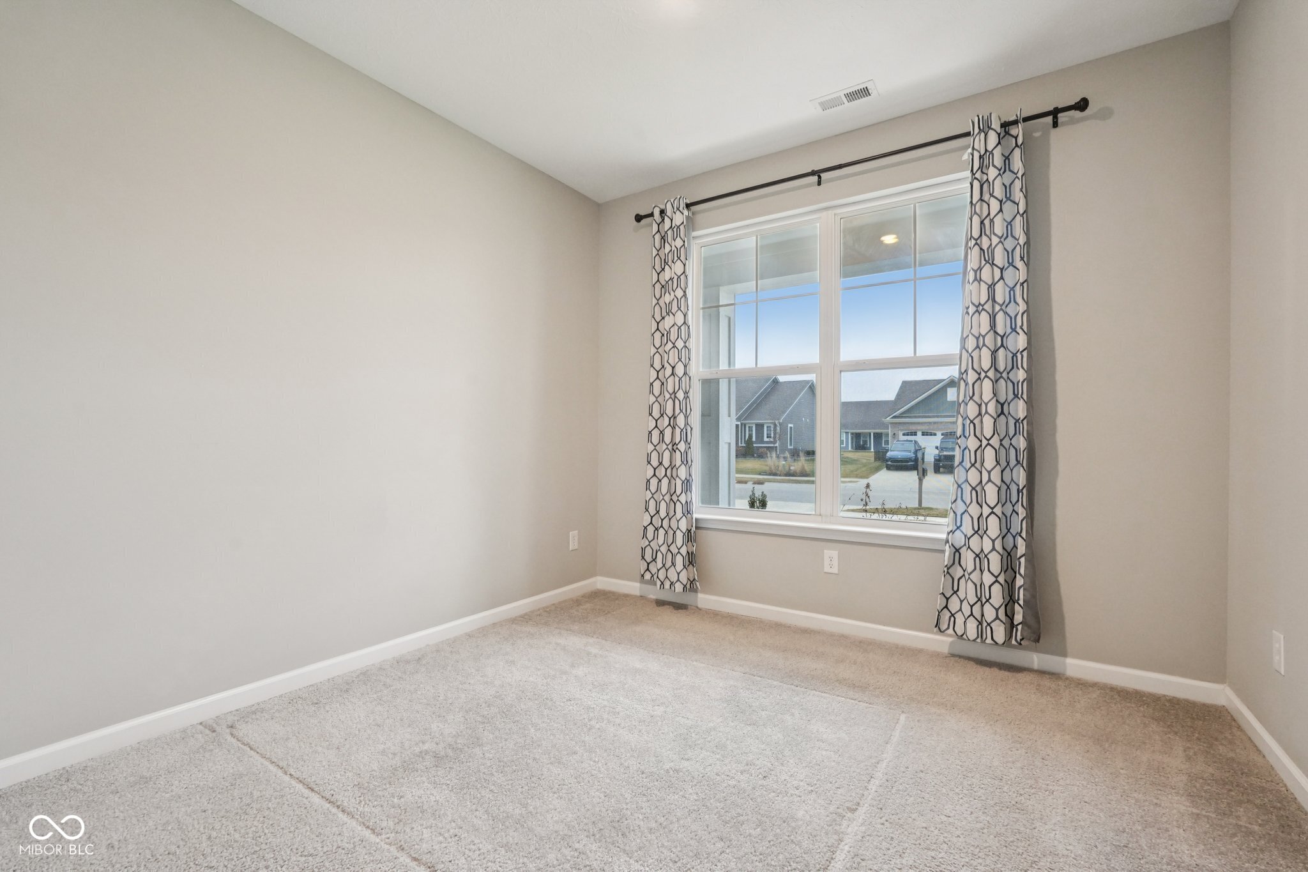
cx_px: 654
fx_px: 581
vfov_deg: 73.7
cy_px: 436
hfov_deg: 96.7
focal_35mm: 16
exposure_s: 1/30
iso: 1250
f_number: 8
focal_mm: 16
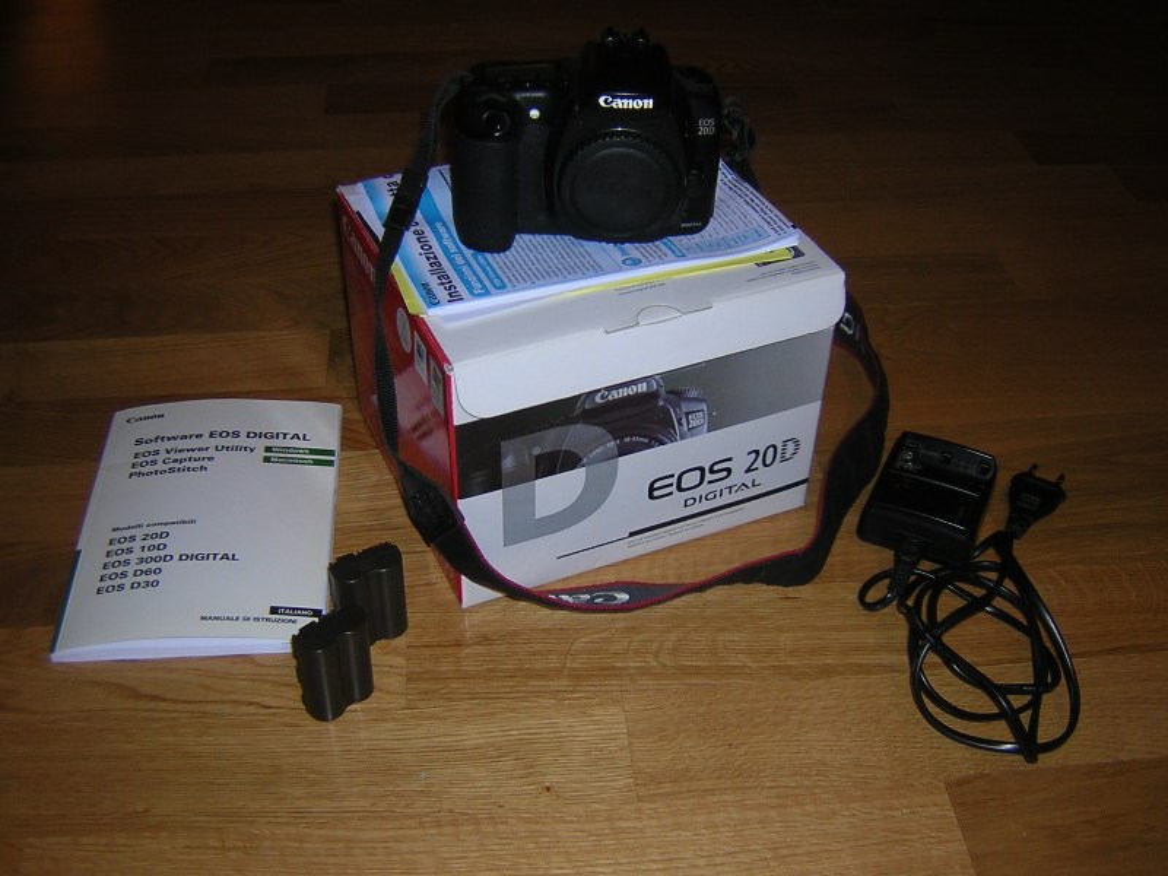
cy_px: 438
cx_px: 584
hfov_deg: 51.4
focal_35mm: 36
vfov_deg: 39.7
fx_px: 1215
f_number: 2.6
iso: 100
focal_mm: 4.7
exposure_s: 1/60.1
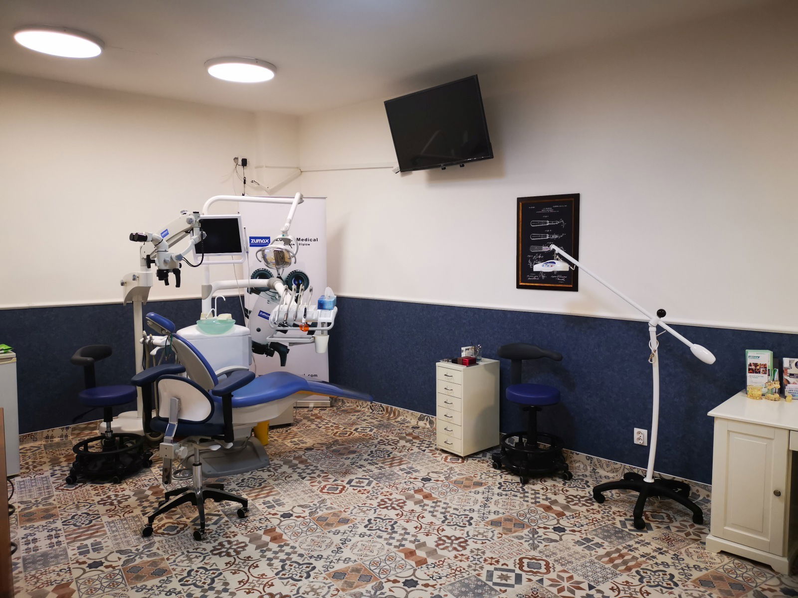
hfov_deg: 65.3
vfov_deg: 51.4
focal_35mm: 27
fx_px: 622
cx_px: 399
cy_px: 299
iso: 200
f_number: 1.8
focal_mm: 5.58
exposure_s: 1/100
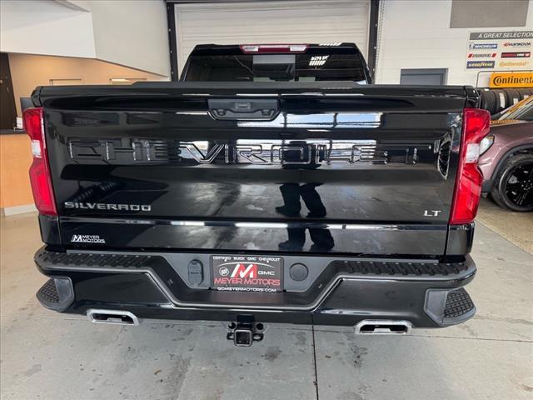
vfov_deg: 56.8
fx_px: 370
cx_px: 266
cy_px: 200
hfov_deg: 71.6
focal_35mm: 24
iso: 200
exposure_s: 1/120
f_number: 1.78
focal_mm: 6.76
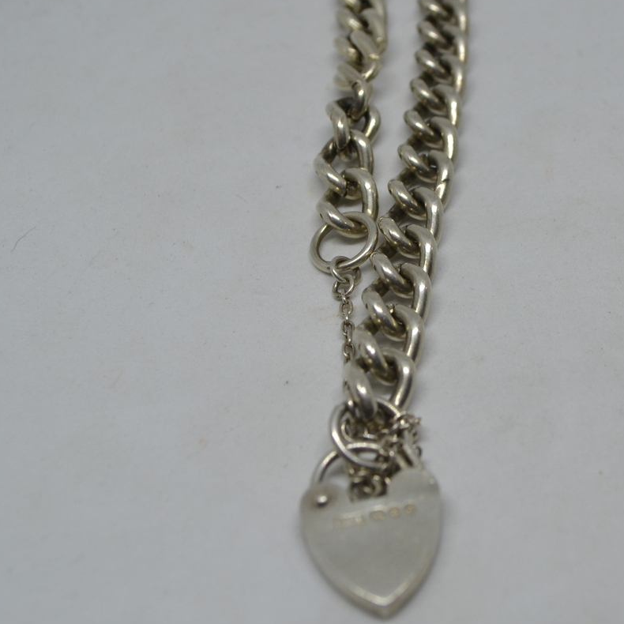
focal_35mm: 62
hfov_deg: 27.6
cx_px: 408
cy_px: 271
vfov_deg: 27.7
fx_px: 1264
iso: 400
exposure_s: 1/60
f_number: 7.1
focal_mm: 24
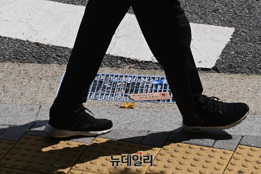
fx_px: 979
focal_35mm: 135
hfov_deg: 15.2
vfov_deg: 10.2
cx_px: 130
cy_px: 87
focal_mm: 135
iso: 320
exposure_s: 1/1250
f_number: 9
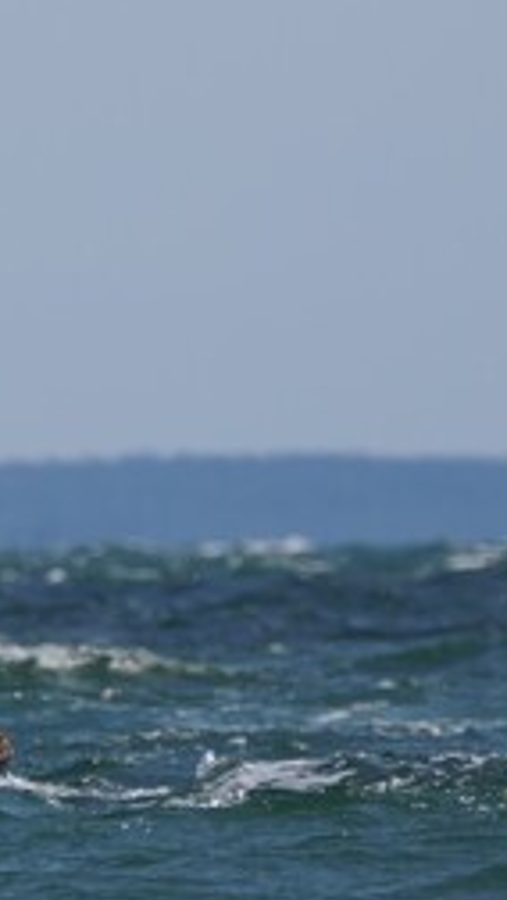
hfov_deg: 0.7
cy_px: -5
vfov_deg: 1.3
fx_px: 39851
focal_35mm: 1670
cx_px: -586
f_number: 5.6
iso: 125
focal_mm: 335
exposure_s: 1/1250
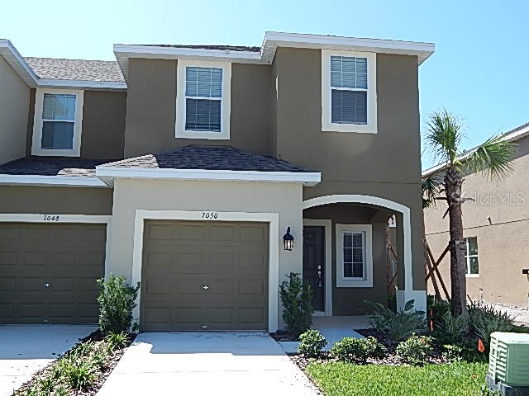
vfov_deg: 40.7
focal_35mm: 35
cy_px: 198
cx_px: 264
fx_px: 535
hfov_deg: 52.6
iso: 125
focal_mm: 6.1
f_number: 3.3
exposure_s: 1/800
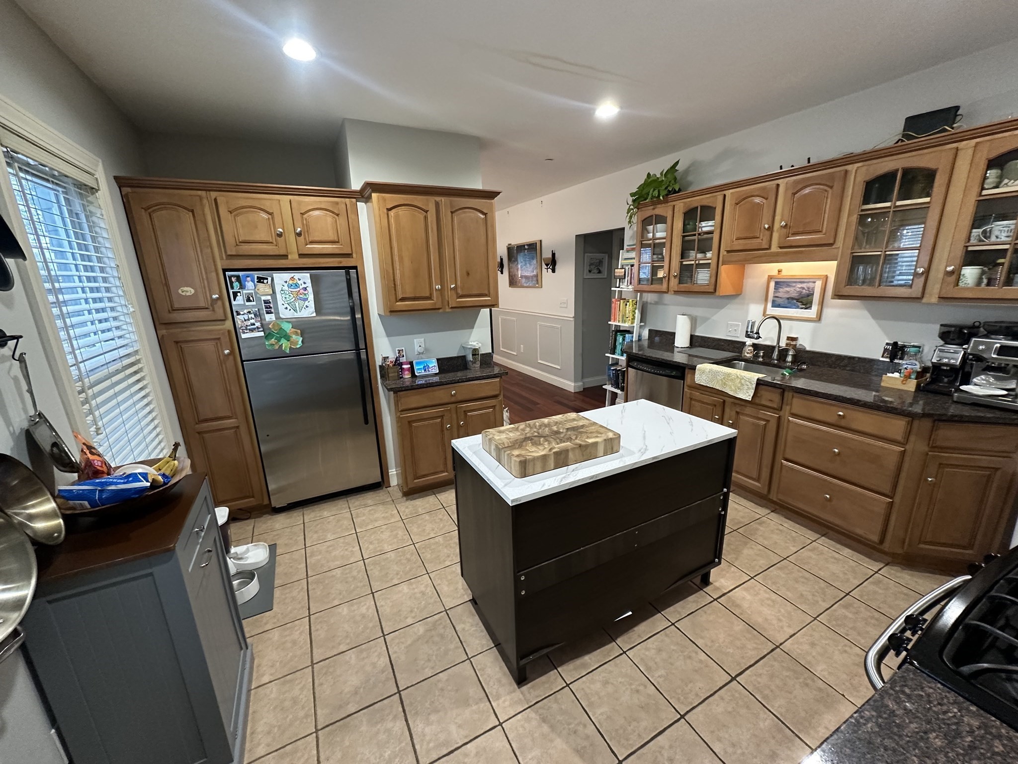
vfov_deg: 85.7
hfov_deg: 102.1
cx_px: 509
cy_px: 382
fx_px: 412
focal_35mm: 14
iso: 320
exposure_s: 1/60
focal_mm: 2.22
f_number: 2.2
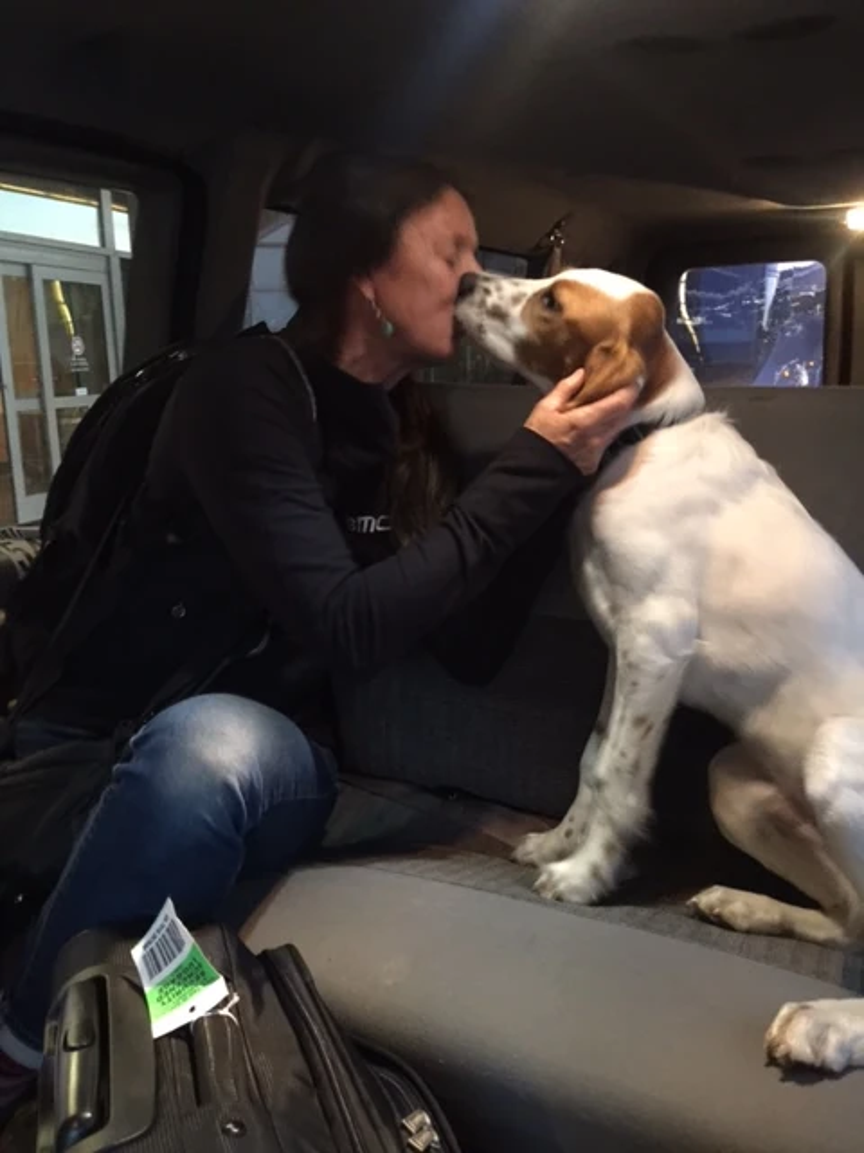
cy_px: 576
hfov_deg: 48.2
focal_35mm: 29
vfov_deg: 61.7
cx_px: 432
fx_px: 965
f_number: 2.2
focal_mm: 4.15
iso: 160
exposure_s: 1/4
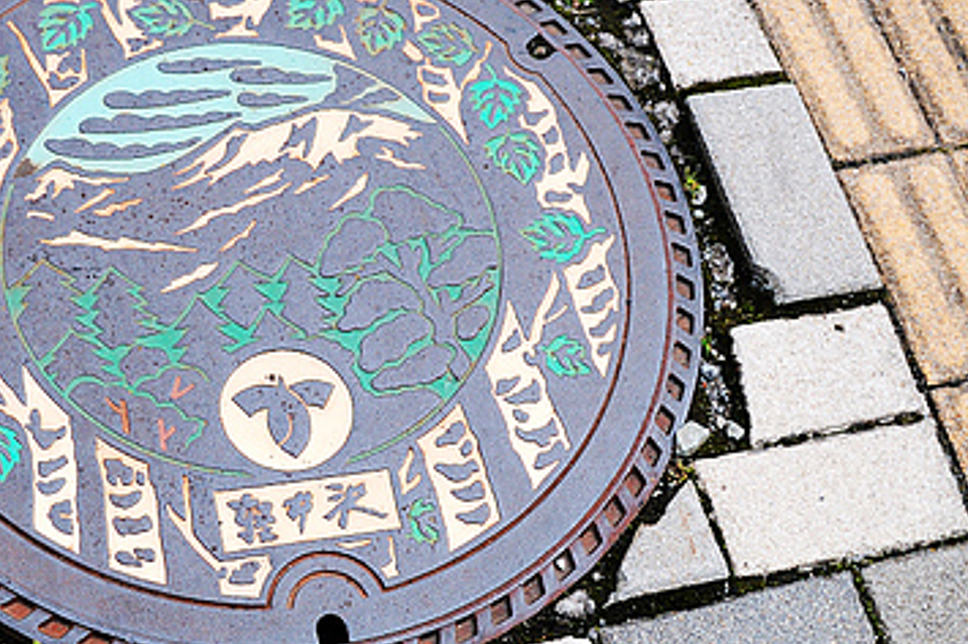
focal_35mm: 76
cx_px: 226
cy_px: 300
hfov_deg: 26.3
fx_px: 2042
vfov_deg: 17.9
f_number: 6.3
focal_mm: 30
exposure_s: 1/640
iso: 200
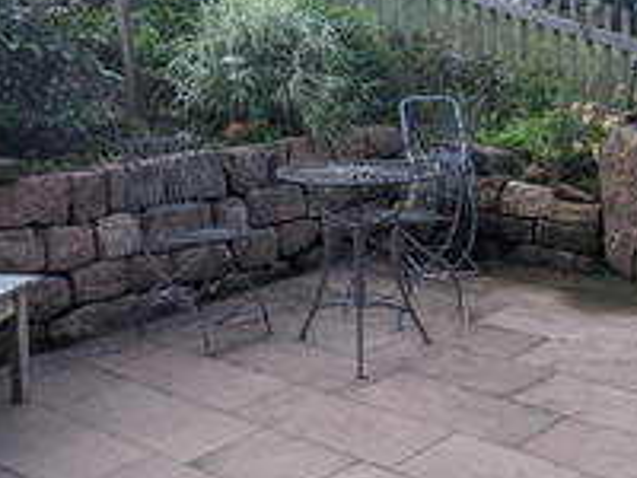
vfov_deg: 26.8
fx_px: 994
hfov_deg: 35.5
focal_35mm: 54
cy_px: 147
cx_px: 350
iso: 31
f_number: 1.73
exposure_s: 1/754
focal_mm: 4.38
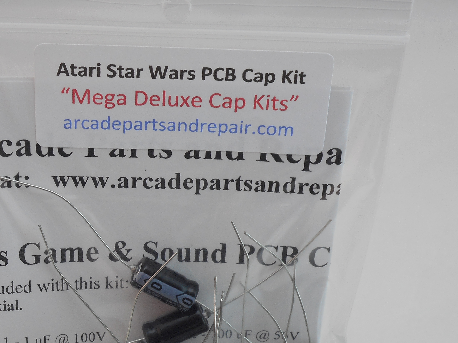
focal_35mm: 93
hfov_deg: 21.0
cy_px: 304
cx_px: 138
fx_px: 1231
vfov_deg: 15.7
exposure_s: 1/30
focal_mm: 9.1
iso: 100
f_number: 4.9
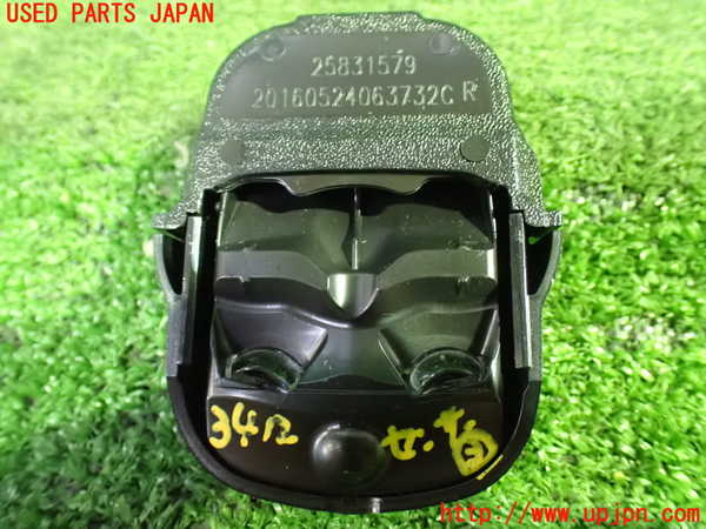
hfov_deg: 60.0
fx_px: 612
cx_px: 353
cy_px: 264
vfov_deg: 46.8
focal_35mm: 30
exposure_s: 1/15
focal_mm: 5.4
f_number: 2.3
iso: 1600
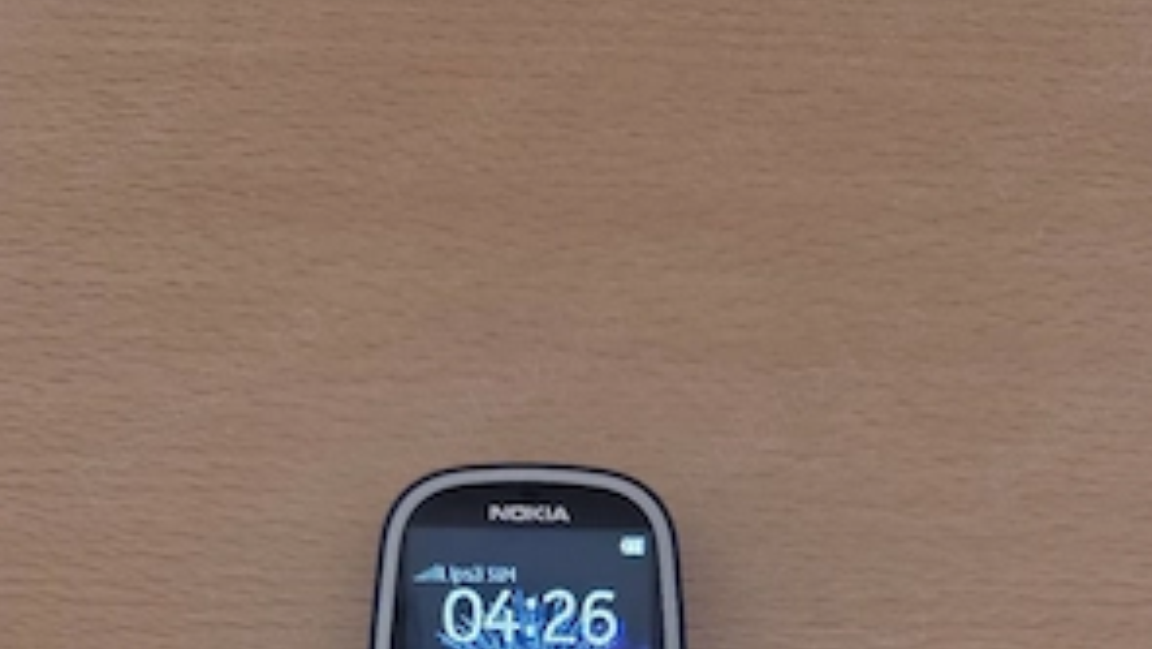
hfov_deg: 58.0
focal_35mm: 34
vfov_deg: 30.2
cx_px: 578
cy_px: 751
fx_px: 1039
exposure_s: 1/66.2
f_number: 1.7
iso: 320
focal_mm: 6.3
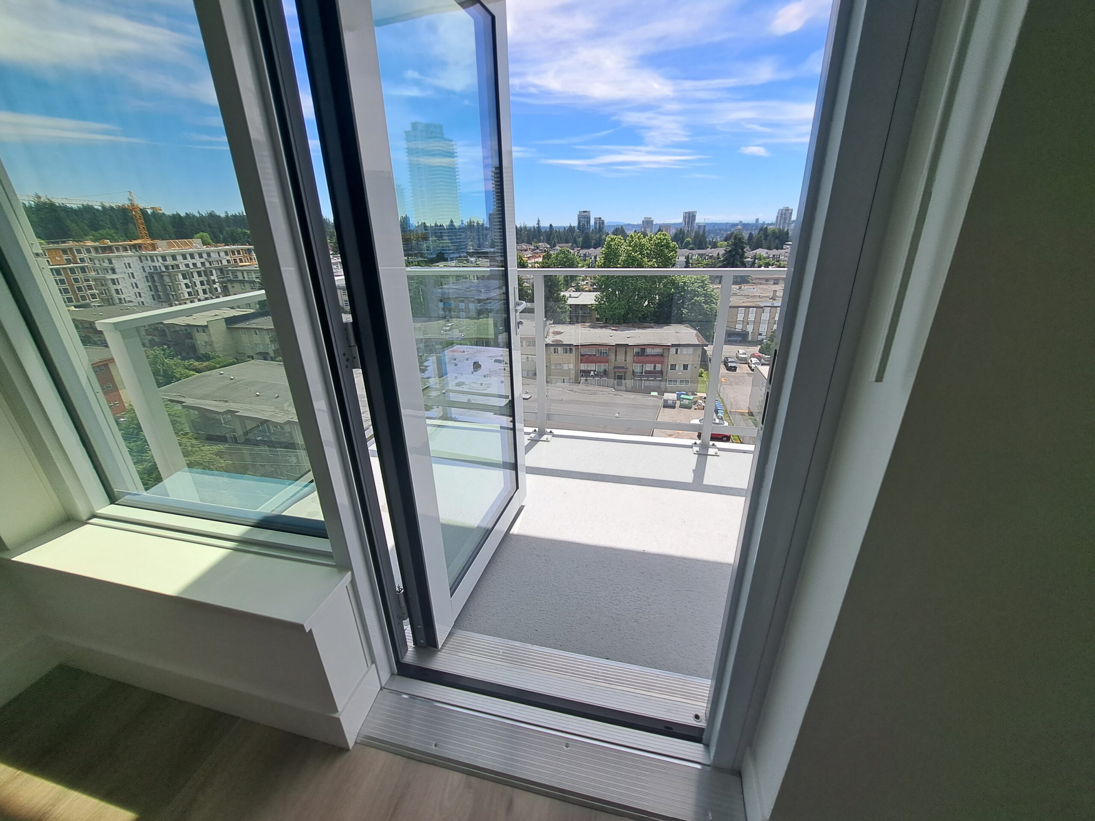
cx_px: 548
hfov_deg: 106.2
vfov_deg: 89.9
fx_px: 411
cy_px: 410
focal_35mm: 13
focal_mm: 1.74
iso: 50
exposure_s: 1/1120
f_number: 2.2
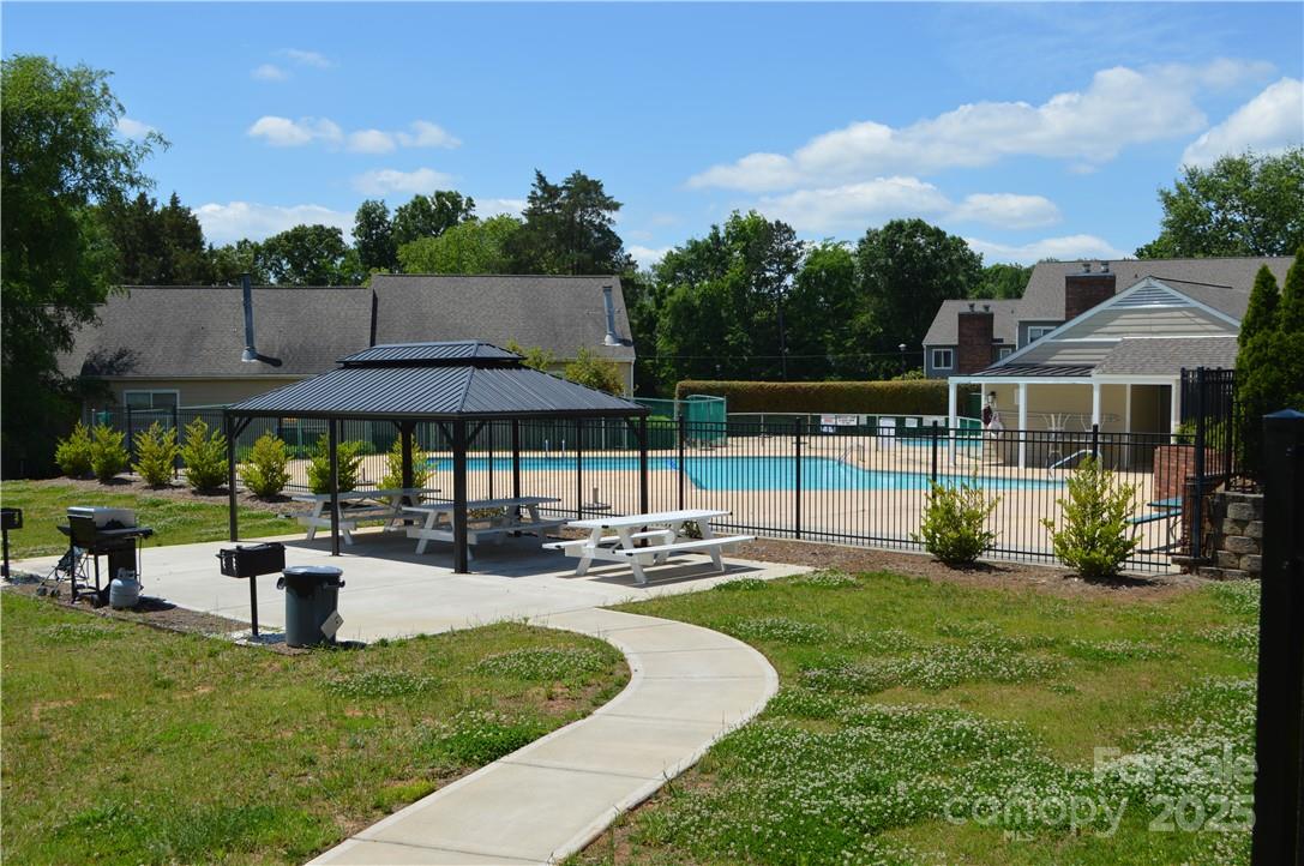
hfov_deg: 49.6
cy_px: 433
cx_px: 652
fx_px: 1411
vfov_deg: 34.1
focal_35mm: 39
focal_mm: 26
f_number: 8
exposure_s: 1/320
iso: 100
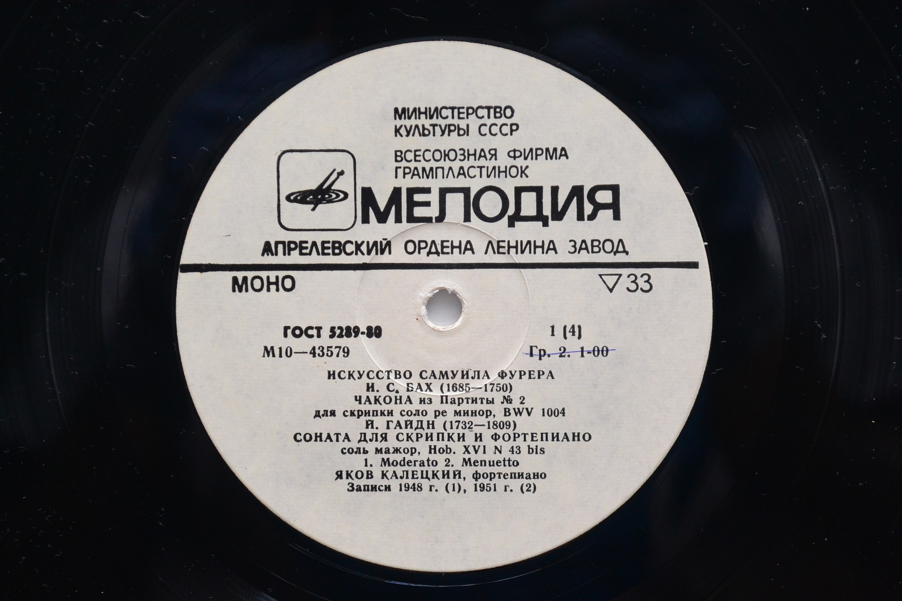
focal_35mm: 82
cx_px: 451
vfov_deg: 16.6
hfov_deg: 24.6
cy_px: 300
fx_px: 2067
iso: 1600
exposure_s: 1/125
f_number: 7.1
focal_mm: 55
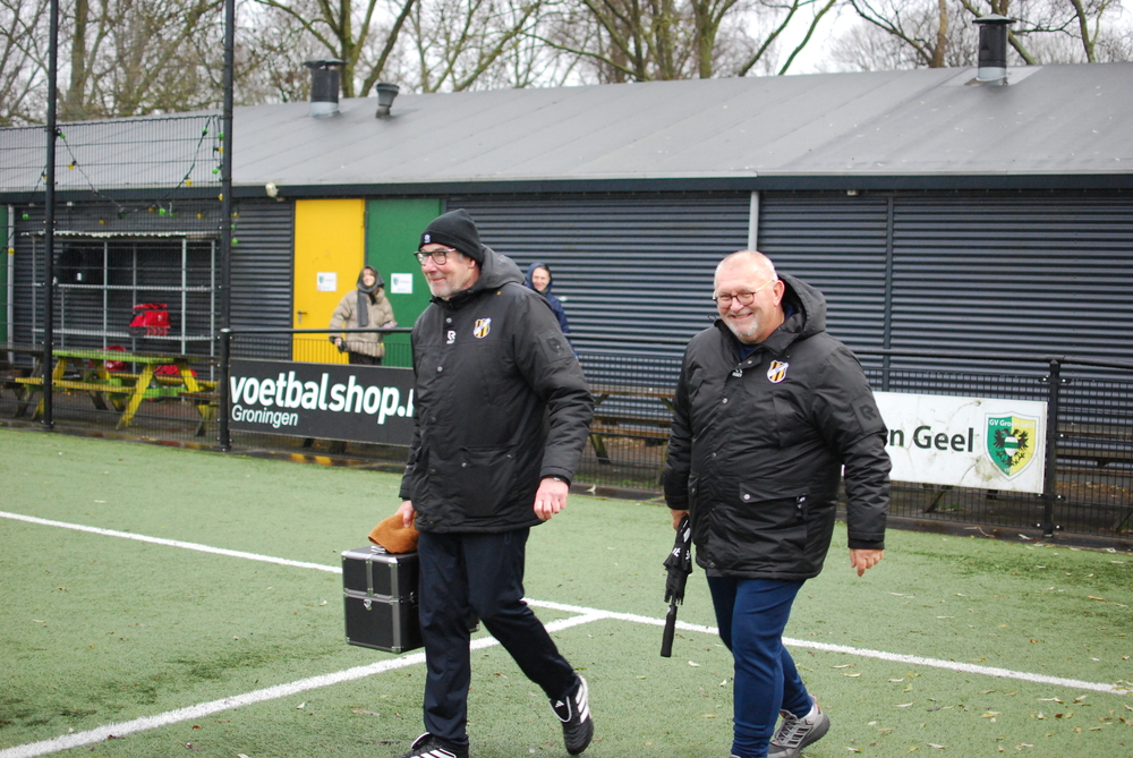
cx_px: 566
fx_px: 1654
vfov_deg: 25.8
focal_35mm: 52
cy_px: 379
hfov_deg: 37.8
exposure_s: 1/250
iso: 800
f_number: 2
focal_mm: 35
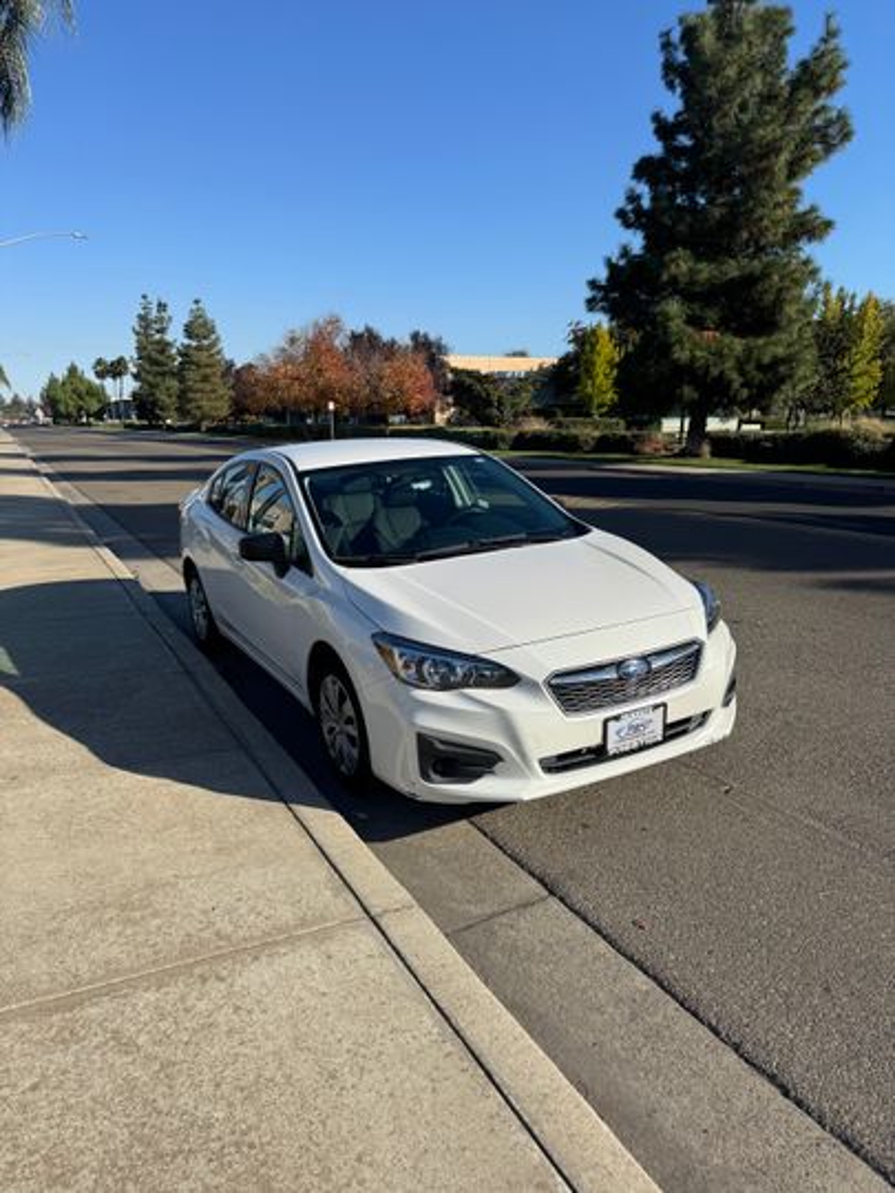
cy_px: 596
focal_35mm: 24
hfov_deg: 56.8
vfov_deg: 71.6
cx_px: 448
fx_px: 827
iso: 80
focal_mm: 6.76
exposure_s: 1/4950
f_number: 1.78
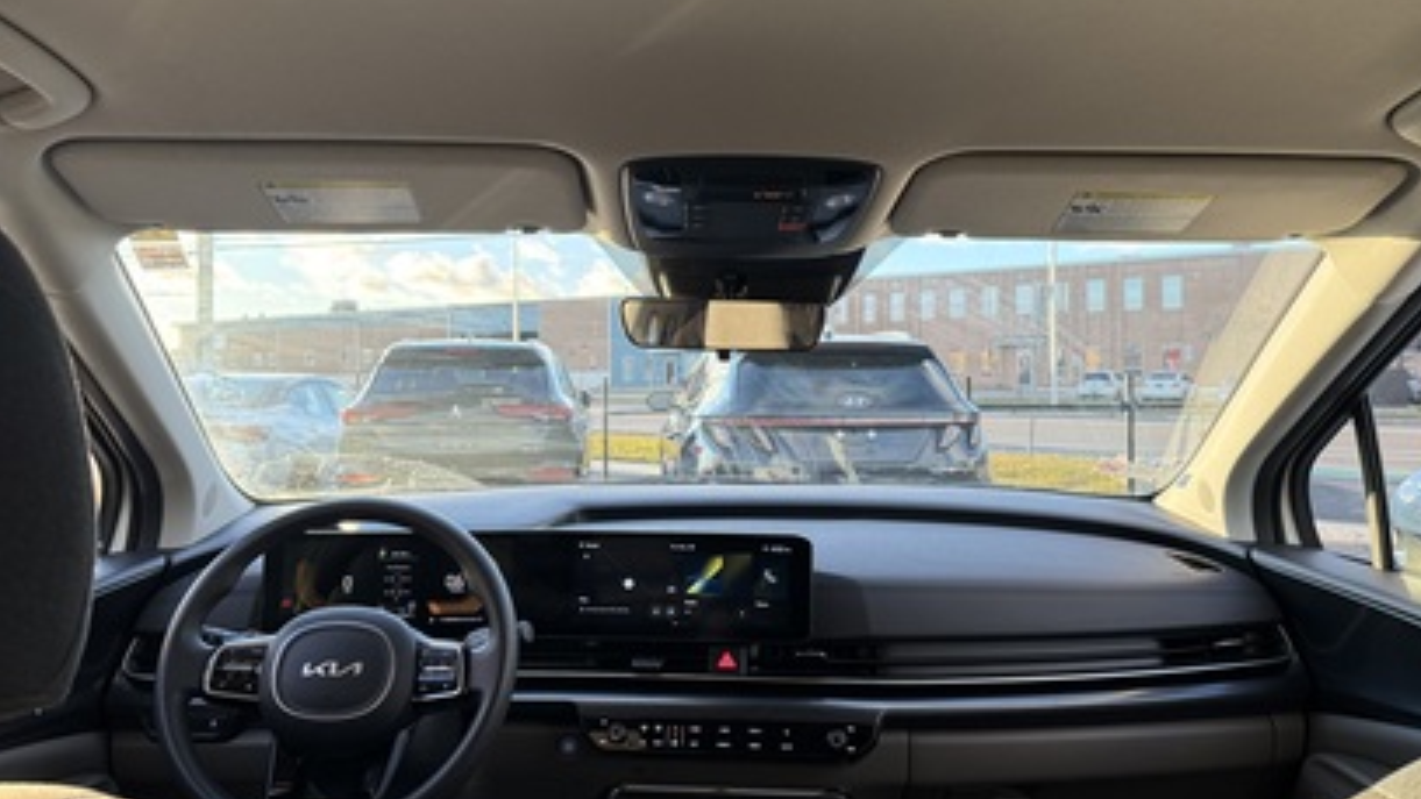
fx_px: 1017
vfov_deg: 42.9
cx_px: 730
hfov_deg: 69.8
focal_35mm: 27
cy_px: 382
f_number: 1.78
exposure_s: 1/232
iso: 200
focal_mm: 6.76
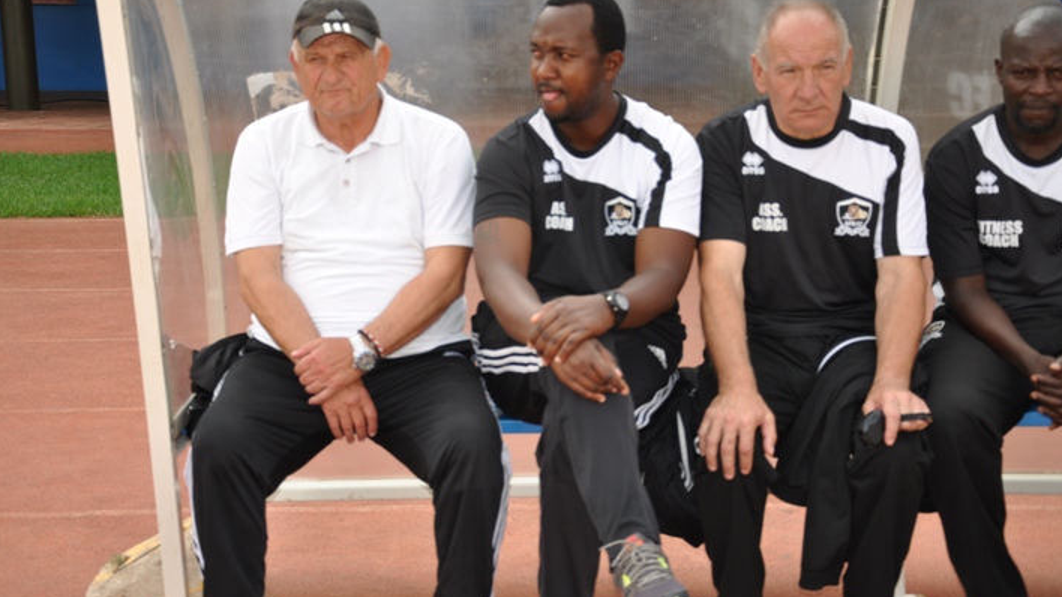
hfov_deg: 29.5
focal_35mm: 72
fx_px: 2014
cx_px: 535
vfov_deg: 16.9
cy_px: 291
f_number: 4.8
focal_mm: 45
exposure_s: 1/200
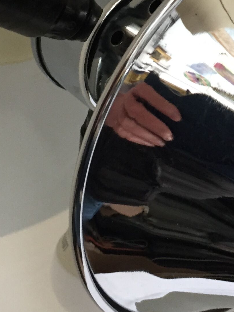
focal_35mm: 87
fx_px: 784
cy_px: 27
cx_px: 169
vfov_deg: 21.9
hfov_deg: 16.9
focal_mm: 4.15
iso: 160
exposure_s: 1/33
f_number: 2.2
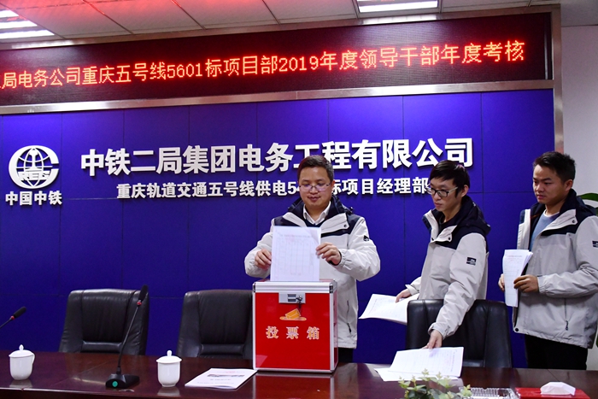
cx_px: 299
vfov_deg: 36.9
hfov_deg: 53.1
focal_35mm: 36
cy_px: 200
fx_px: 598
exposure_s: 1/80
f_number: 4.5
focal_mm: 24
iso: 5000
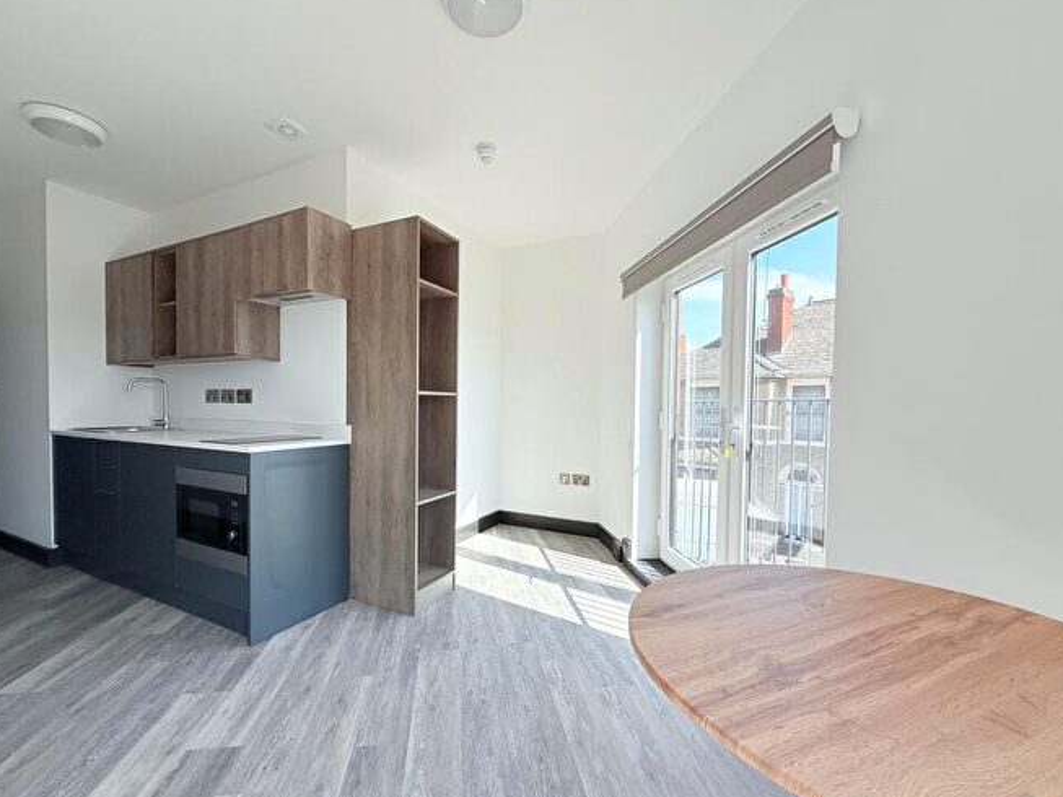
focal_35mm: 15
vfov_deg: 81.7
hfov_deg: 98.1
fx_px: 461
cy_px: 416
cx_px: 508
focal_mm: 2.22
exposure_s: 1/527
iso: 50
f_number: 2.2
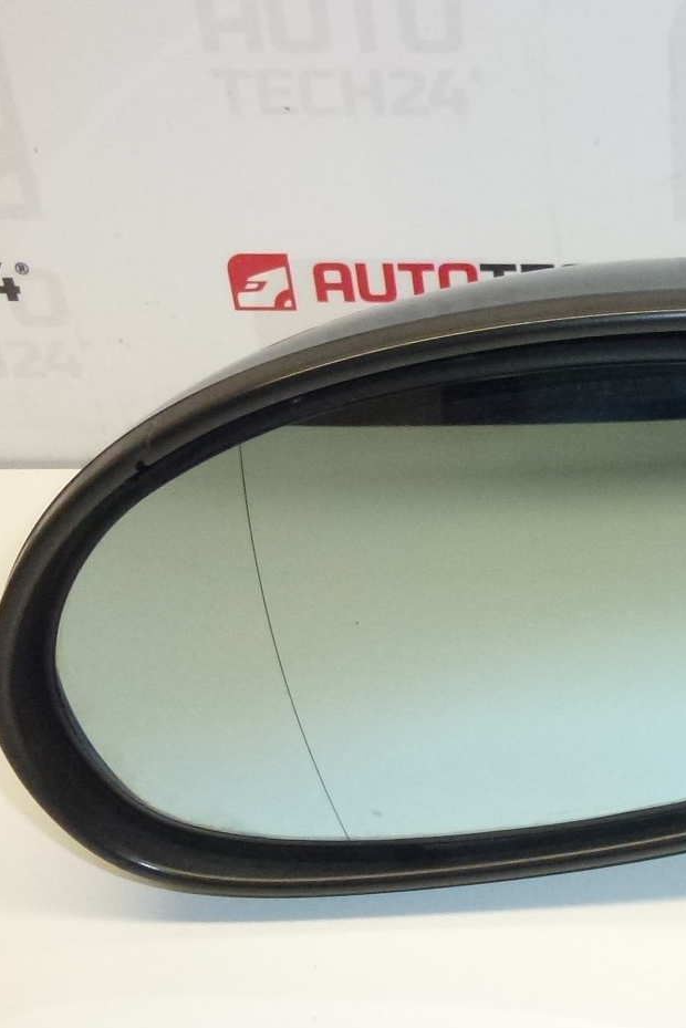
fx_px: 1571
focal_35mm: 55
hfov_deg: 22.6
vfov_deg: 36.2
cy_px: 584
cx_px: 830
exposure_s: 1/320
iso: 400
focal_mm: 4.3
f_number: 3.3
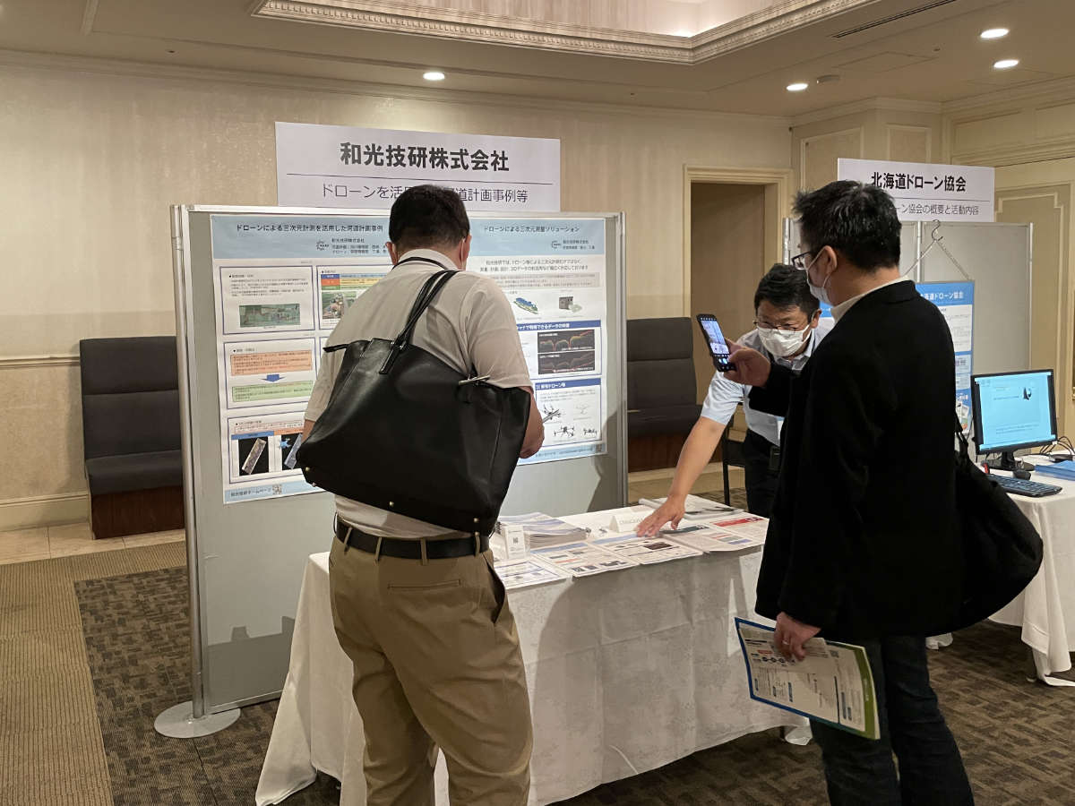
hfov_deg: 67.3
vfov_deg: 53.1
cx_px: 538
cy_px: 403
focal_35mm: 26
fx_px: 807
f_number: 1.6
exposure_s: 1/50
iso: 320
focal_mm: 4.2
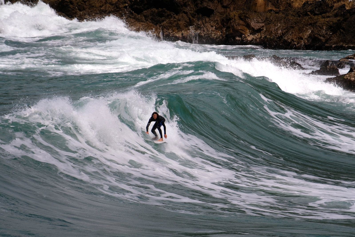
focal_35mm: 600
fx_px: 5917
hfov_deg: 3.4
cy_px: 118
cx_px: 178
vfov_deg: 2.3
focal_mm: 400
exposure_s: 1/2000
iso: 200
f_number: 6.3
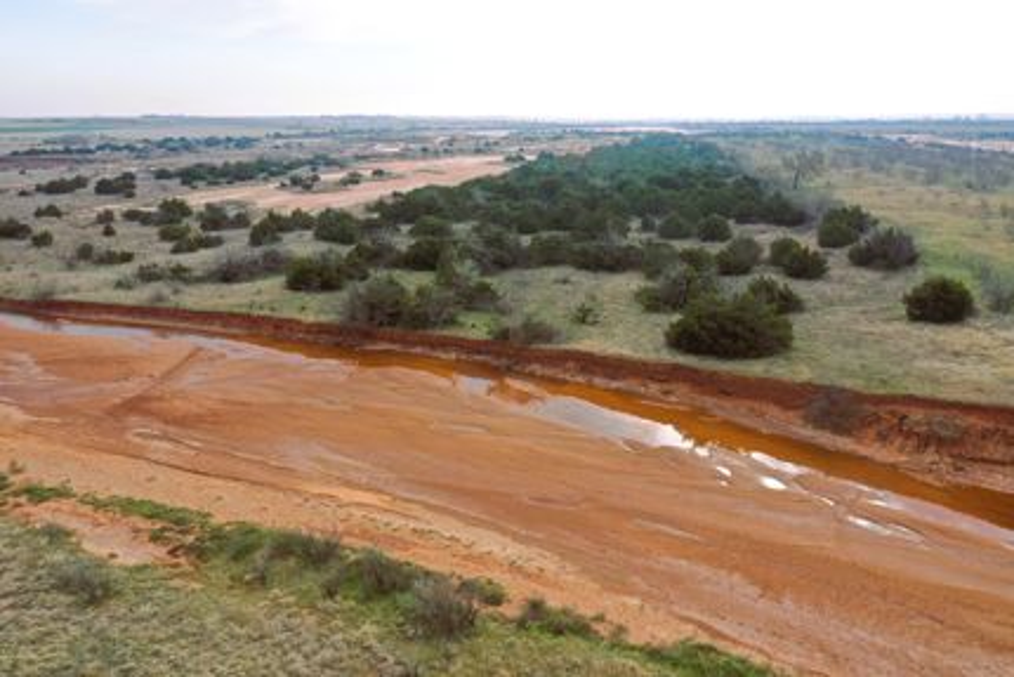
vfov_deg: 46.4
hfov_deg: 65.5
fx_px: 789
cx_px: 507
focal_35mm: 28
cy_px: 338
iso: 100
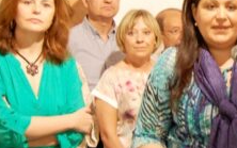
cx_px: 266
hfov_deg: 17.5
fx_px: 743
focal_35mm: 115
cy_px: 61
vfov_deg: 11.4
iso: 800
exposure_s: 1/15
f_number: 4
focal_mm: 24
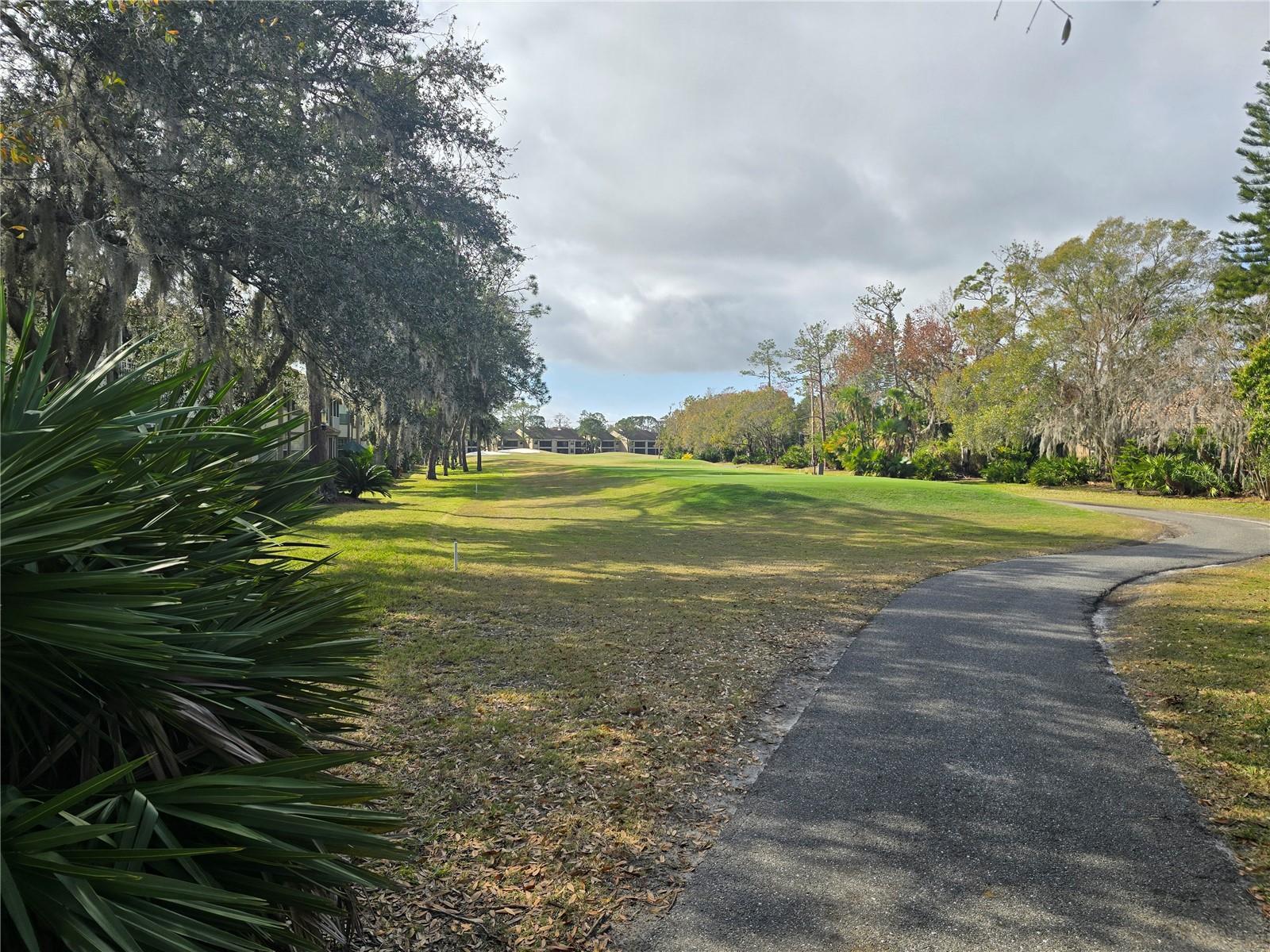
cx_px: 635
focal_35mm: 23
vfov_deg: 58.9
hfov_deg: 73.9
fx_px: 844
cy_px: 476
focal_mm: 6.3
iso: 12
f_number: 1.7
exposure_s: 1/796
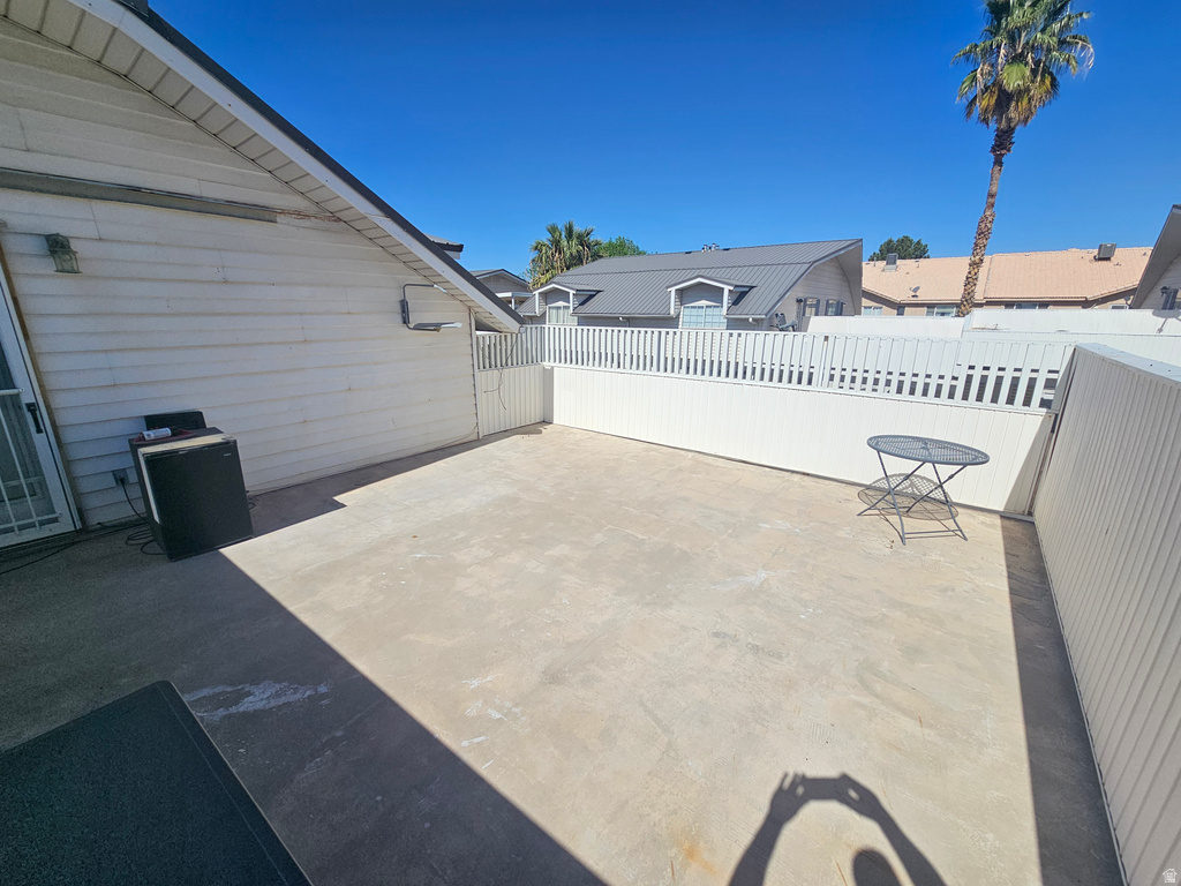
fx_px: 444
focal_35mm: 13
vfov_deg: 89.9
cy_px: 443
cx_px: 590
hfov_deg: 106.2
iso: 50
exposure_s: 1/6444
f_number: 2.2
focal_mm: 2.2
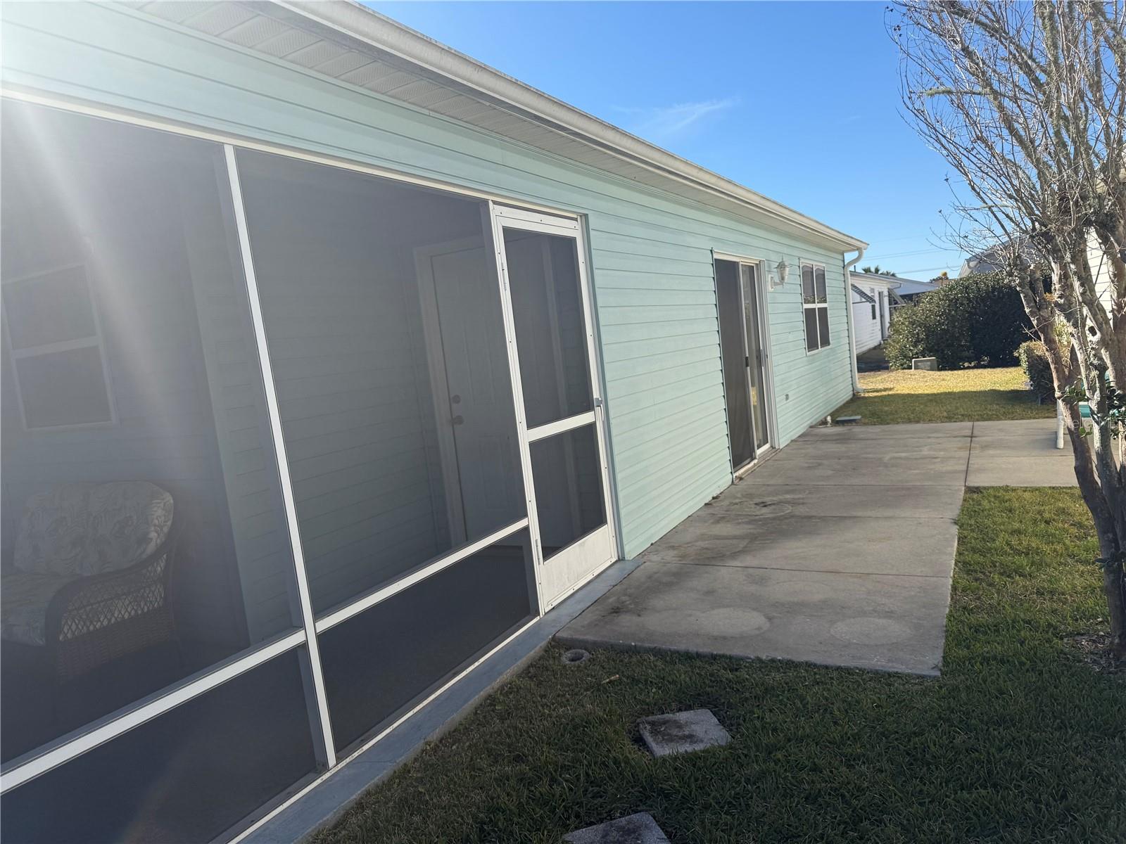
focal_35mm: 24
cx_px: 563
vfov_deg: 56.8
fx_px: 781
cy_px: 422
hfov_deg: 71.6
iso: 80
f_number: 1.78
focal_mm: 6.76
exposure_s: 1/3145
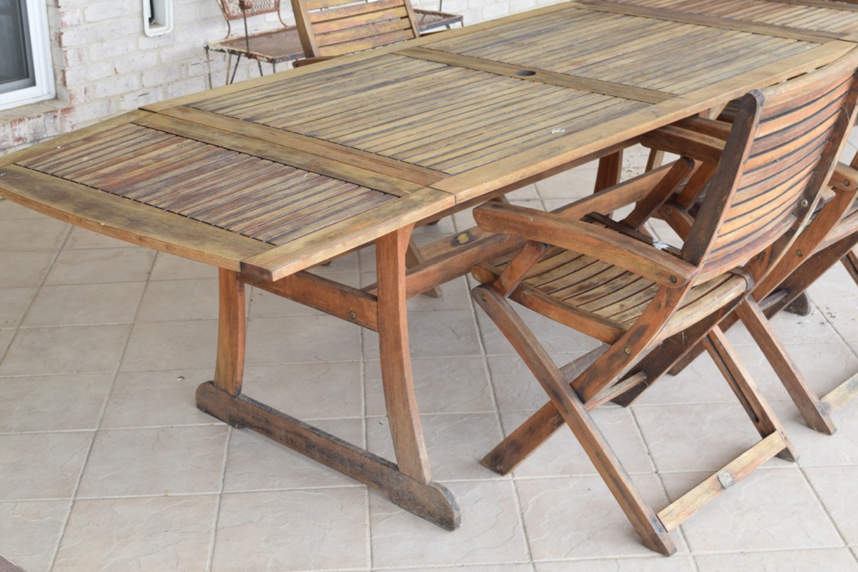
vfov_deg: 21.9
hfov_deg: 32.4
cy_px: 241
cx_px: 411
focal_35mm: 62
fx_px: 1478
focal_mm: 34
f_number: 6.3
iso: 400
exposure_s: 1/160
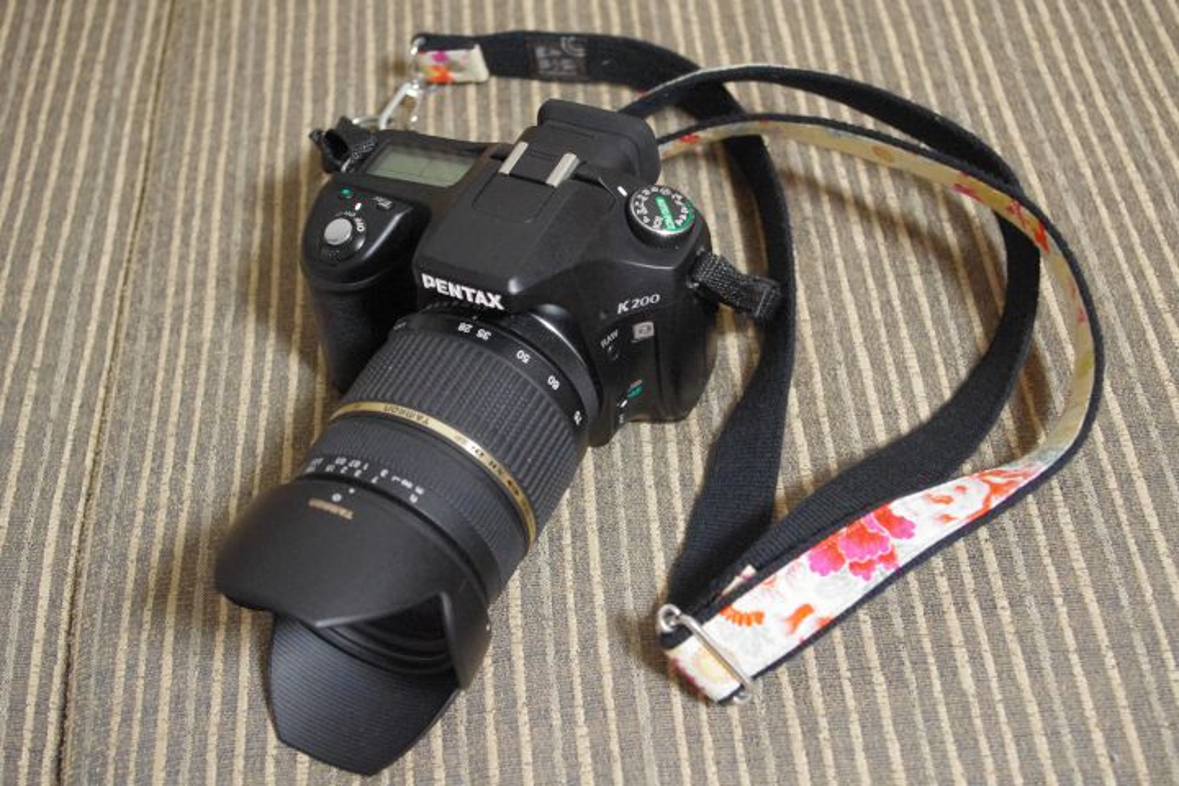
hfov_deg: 38.2
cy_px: 393
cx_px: 590
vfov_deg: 26.0
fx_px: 1703
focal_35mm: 52
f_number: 4.5
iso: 3200
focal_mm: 35
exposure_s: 1/15
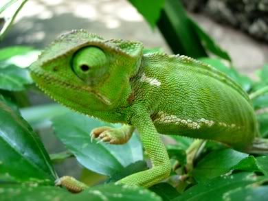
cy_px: 100
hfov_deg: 48.9
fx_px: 294
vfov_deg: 37.8
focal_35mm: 38
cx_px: 134
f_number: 2.8
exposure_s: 1/36.9
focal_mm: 7.8
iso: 64
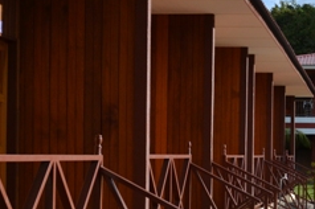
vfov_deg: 14.0
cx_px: 320
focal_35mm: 97
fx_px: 848
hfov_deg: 20.3
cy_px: 154
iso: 400
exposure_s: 1/1600
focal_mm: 24
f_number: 5.6
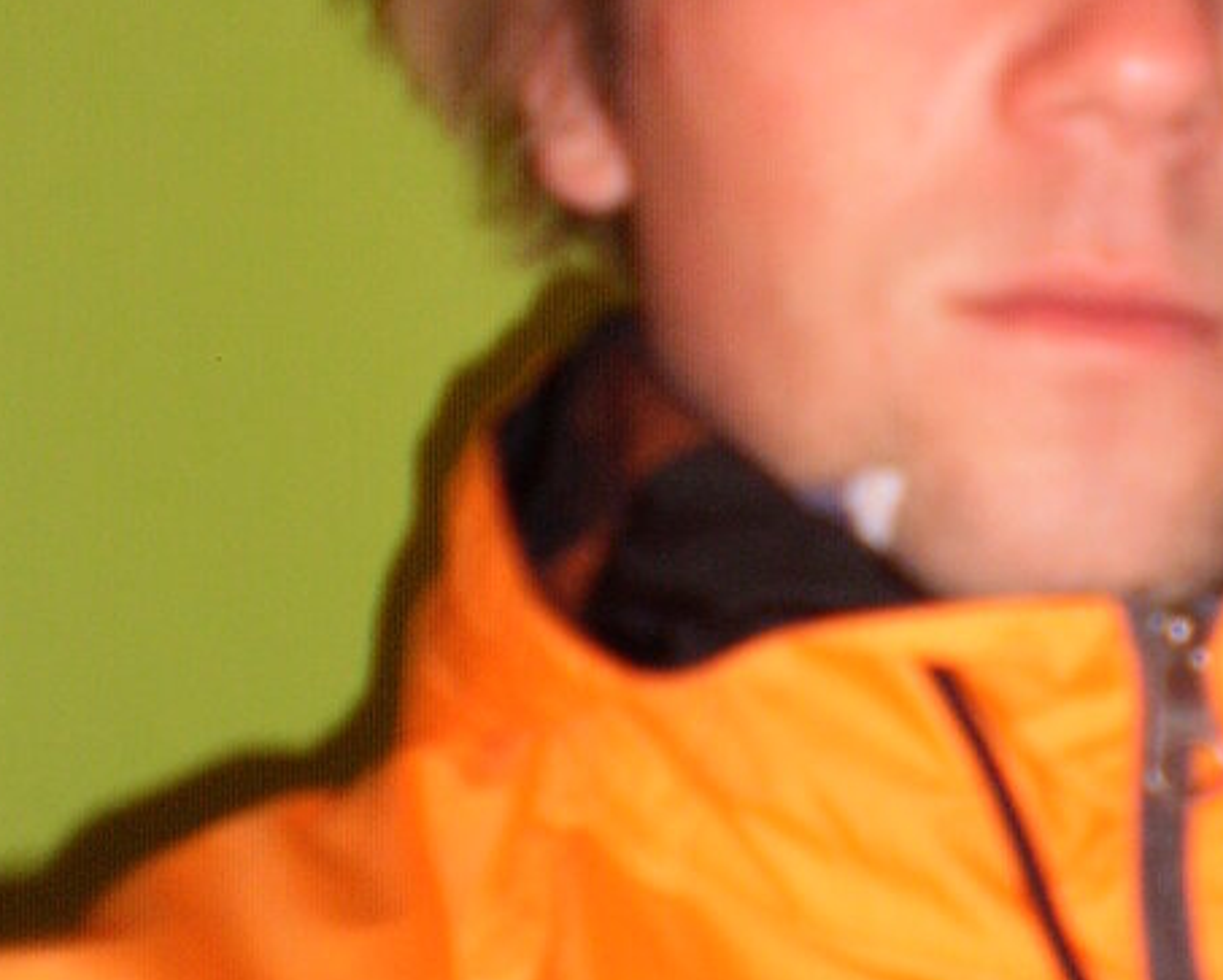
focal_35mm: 93
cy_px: 397
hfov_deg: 20.0
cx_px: 1199
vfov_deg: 16.5
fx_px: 3368
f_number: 3.1
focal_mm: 6.3
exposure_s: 1/30
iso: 125
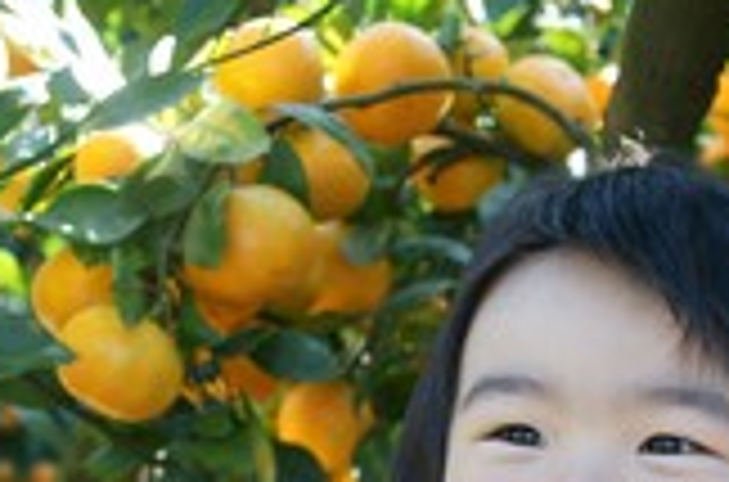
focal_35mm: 136
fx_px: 2752
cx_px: 590
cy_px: 534
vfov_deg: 9.9
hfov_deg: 15.0
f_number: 5
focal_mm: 35
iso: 320
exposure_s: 1/125
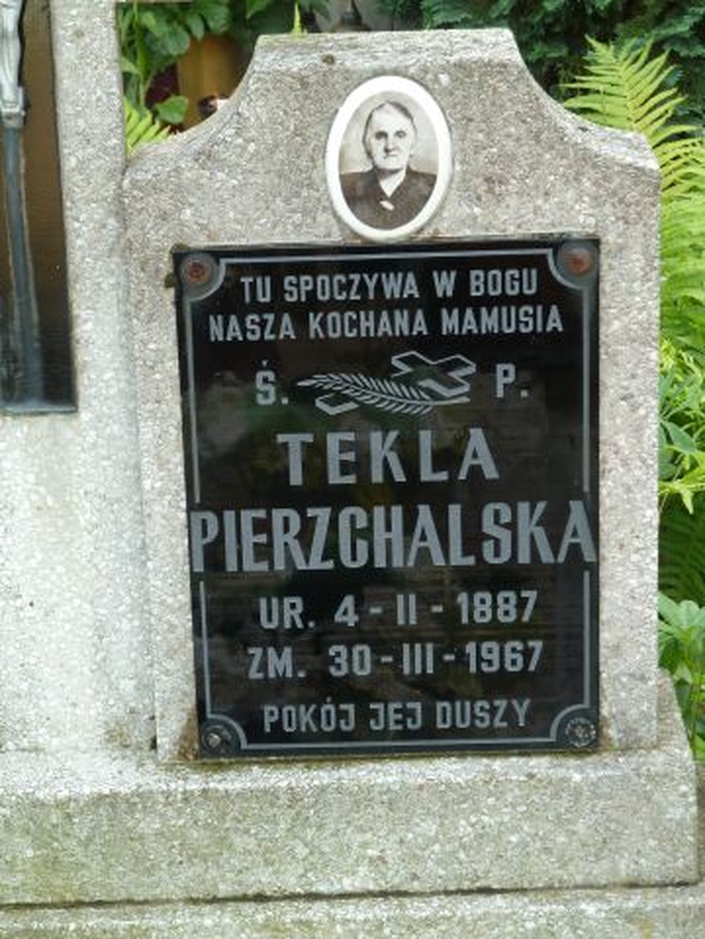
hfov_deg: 14.2
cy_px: 470
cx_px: 352
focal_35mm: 104
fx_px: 2824
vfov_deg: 18.9
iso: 100
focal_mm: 17
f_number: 4.3
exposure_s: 1/50
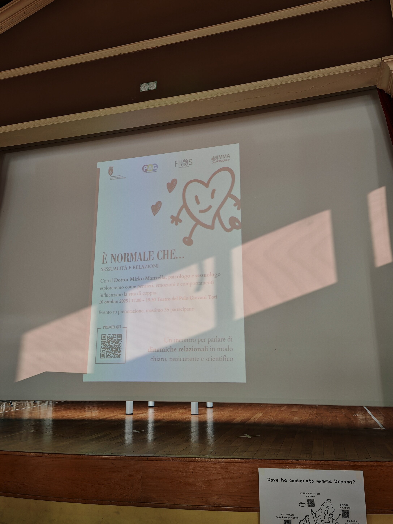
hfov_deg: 48.2
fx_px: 439
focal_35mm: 29
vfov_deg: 61.7
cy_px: 262
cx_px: 196
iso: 100
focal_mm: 6.67
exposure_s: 1/100
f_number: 1.9
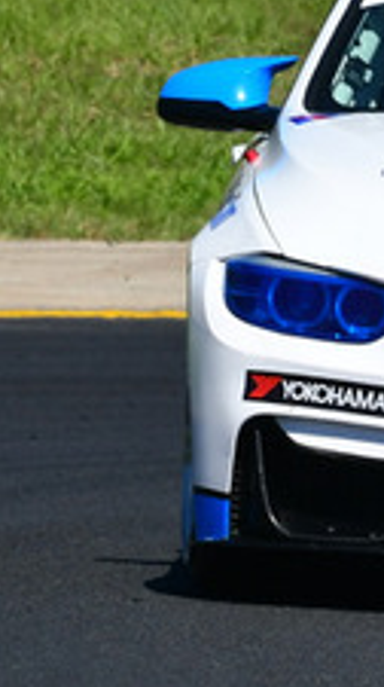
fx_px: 31531
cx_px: 753
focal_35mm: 1736
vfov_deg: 1.2
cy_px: -6
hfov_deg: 0.7
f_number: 11
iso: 320
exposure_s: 1/640
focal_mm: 310
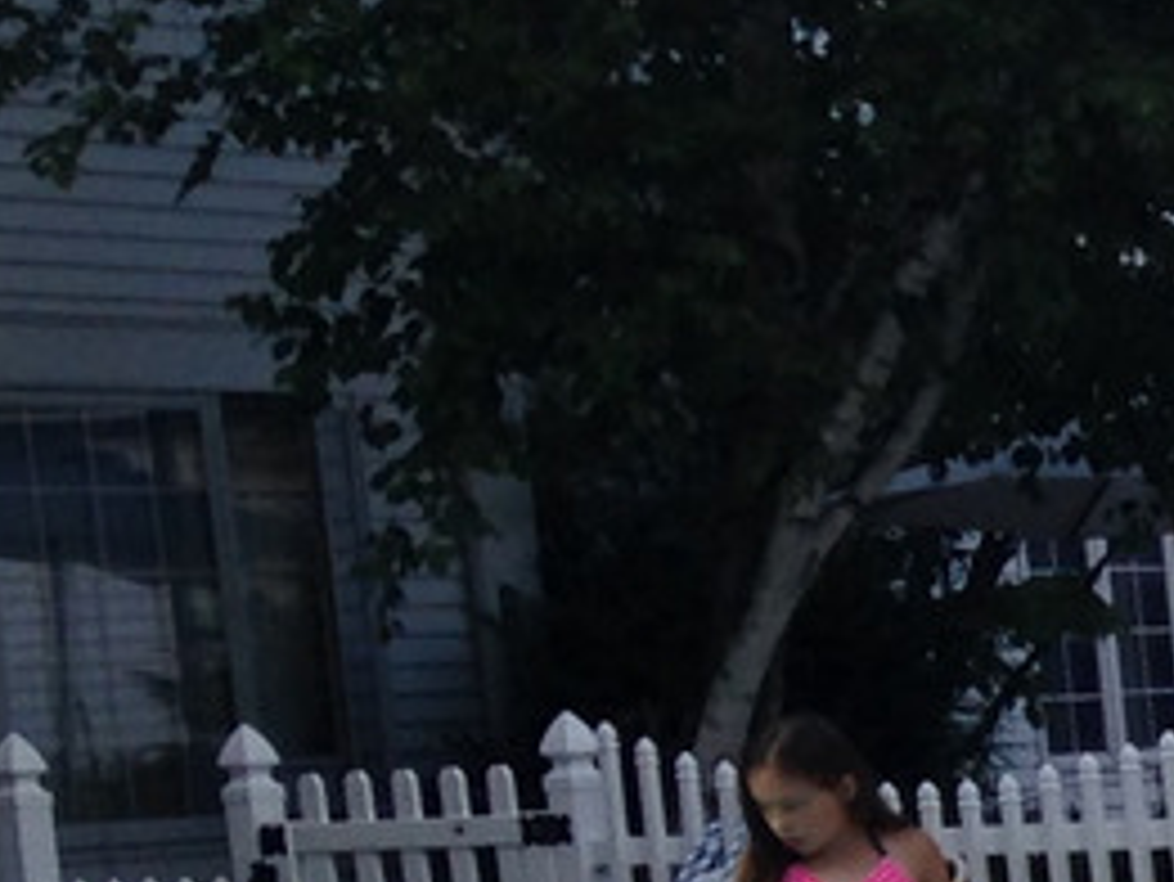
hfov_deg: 8.3
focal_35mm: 202
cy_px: 1490
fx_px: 6854
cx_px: 3518
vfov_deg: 7.2
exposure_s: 1/343
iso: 50
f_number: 2.4
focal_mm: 4.12
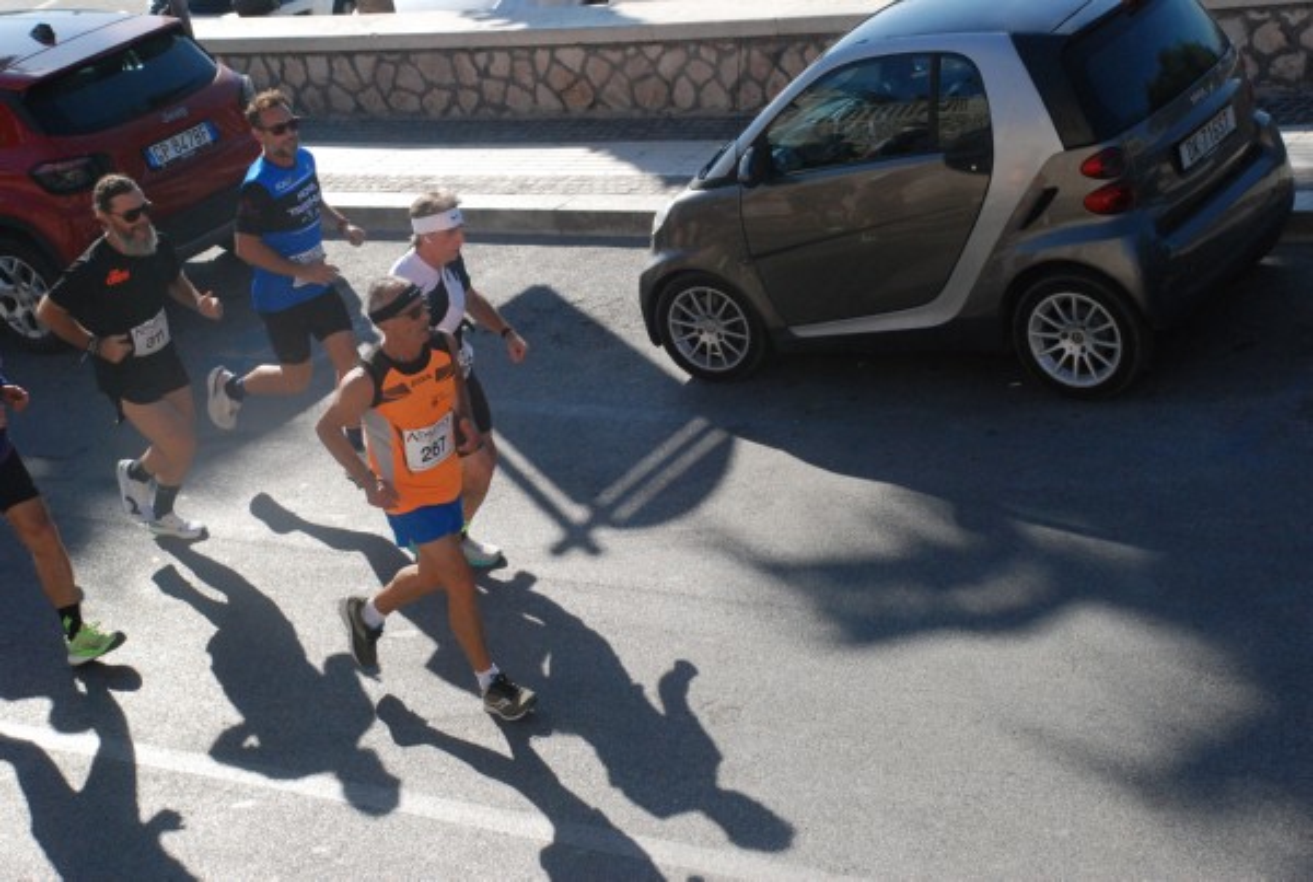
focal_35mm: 75
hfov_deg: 26.9
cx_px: 656
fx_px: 2742
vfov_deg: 18.3
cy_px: 441
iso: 1000
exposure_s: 1/1600
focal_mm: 50
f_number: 7.1
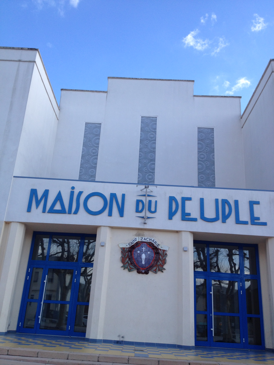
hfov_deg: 40.7
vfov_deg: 52.6
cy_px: 182
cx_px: 137
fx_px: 369
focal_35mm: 35
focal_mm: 4.28
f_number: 2.4
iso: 50
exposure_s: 1/600
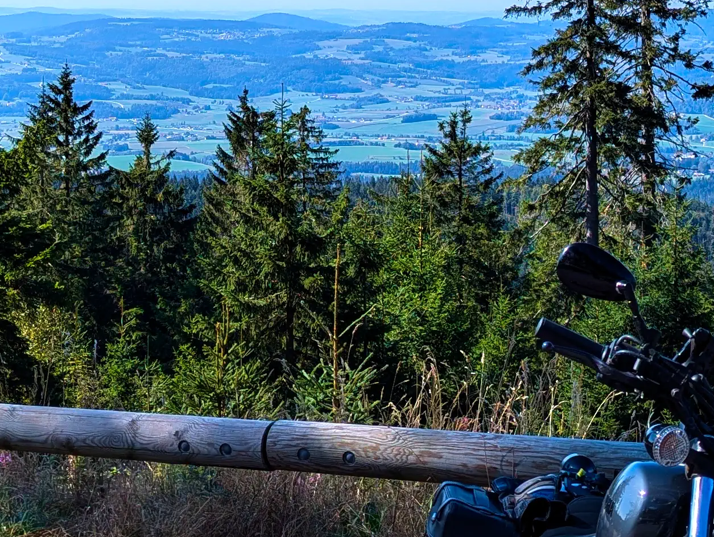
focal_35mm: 78
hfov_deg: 25.0
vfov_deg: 18.7
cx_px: 332
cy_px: 98
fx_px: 1611
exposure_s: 1/1795
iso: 45
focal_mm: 6.81
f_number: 1.85
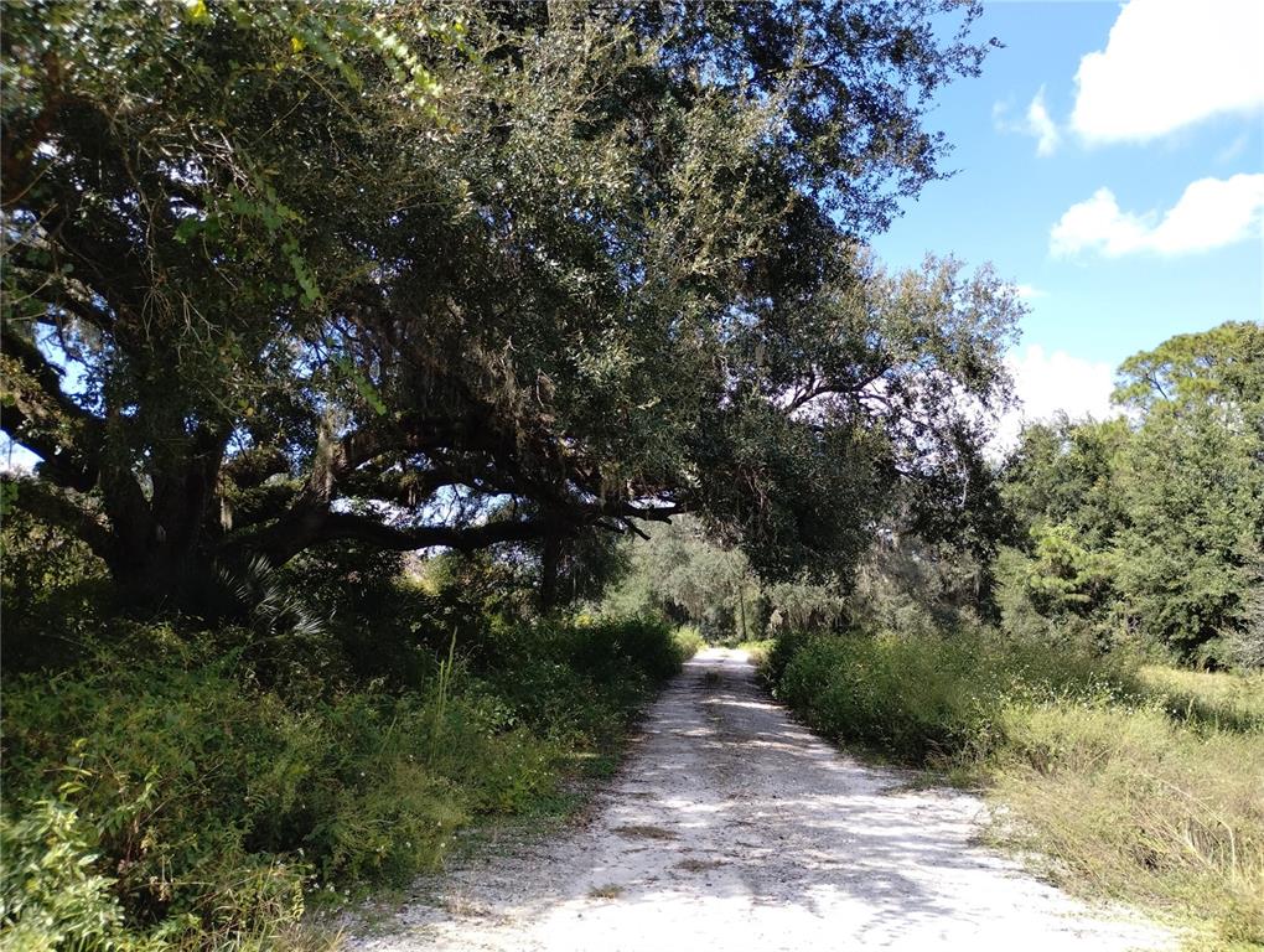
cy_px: 476
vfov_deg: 49.9
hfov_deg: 63.4
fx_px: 1024
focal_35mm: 28
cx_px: 632
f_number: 1.8
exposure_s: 1/235
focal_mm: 4.27
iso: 100
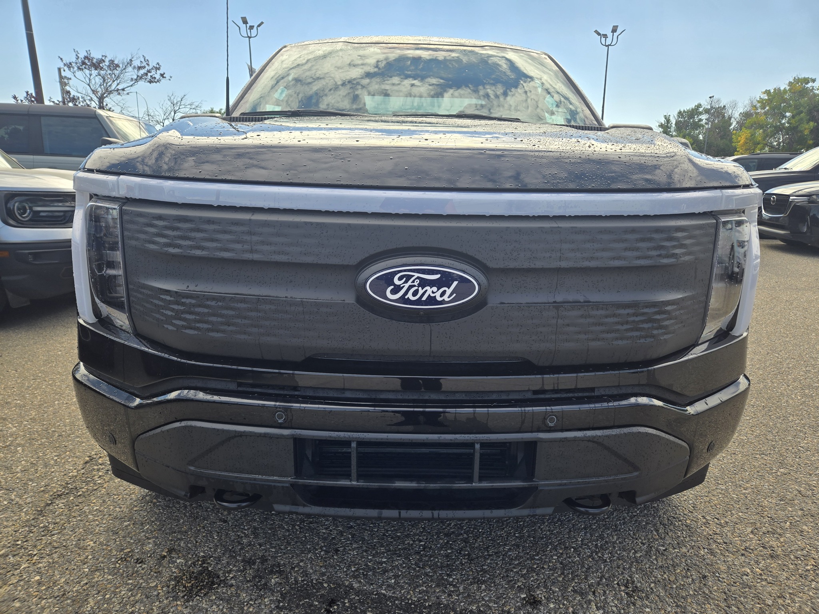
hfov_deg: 73.9
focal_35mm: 23
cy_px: 307
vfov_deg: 58.9
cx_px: 410
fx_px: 544
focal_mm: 5.4
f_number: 1.8
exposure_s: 1/1205
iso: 25
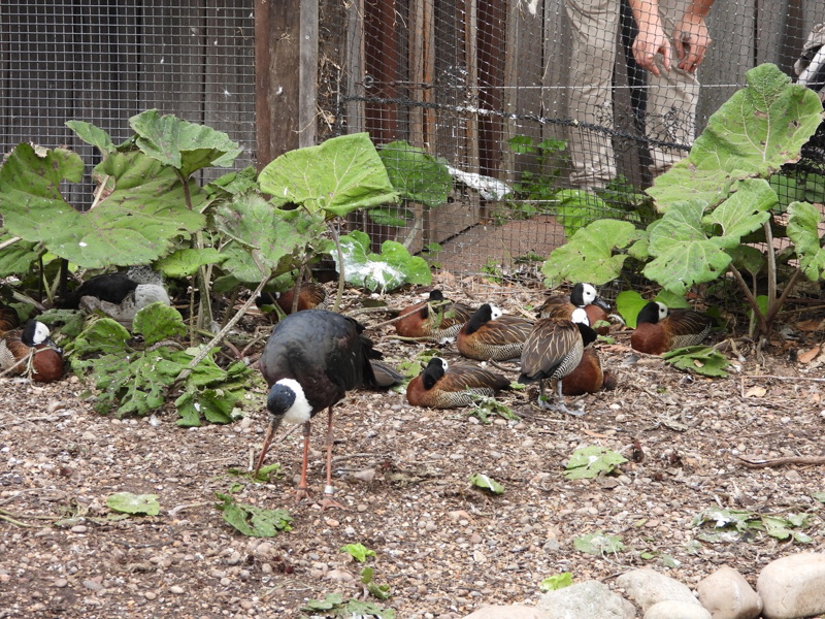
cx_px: 412
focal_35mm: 170
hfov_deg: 11.6
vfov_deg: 8.7
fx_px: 4052
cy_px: 310
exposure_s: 1/100
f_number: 4
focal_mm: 30.5
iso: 100
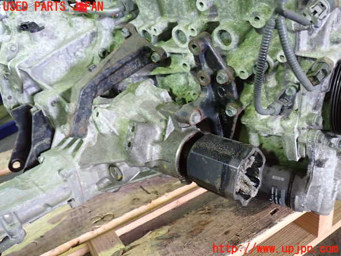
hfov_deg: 60.0
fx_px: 296
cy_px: 128
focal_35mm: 30
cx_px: 170
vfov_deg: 46.8
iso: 500
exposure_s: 1/30
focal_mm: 5.4
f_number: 2.3
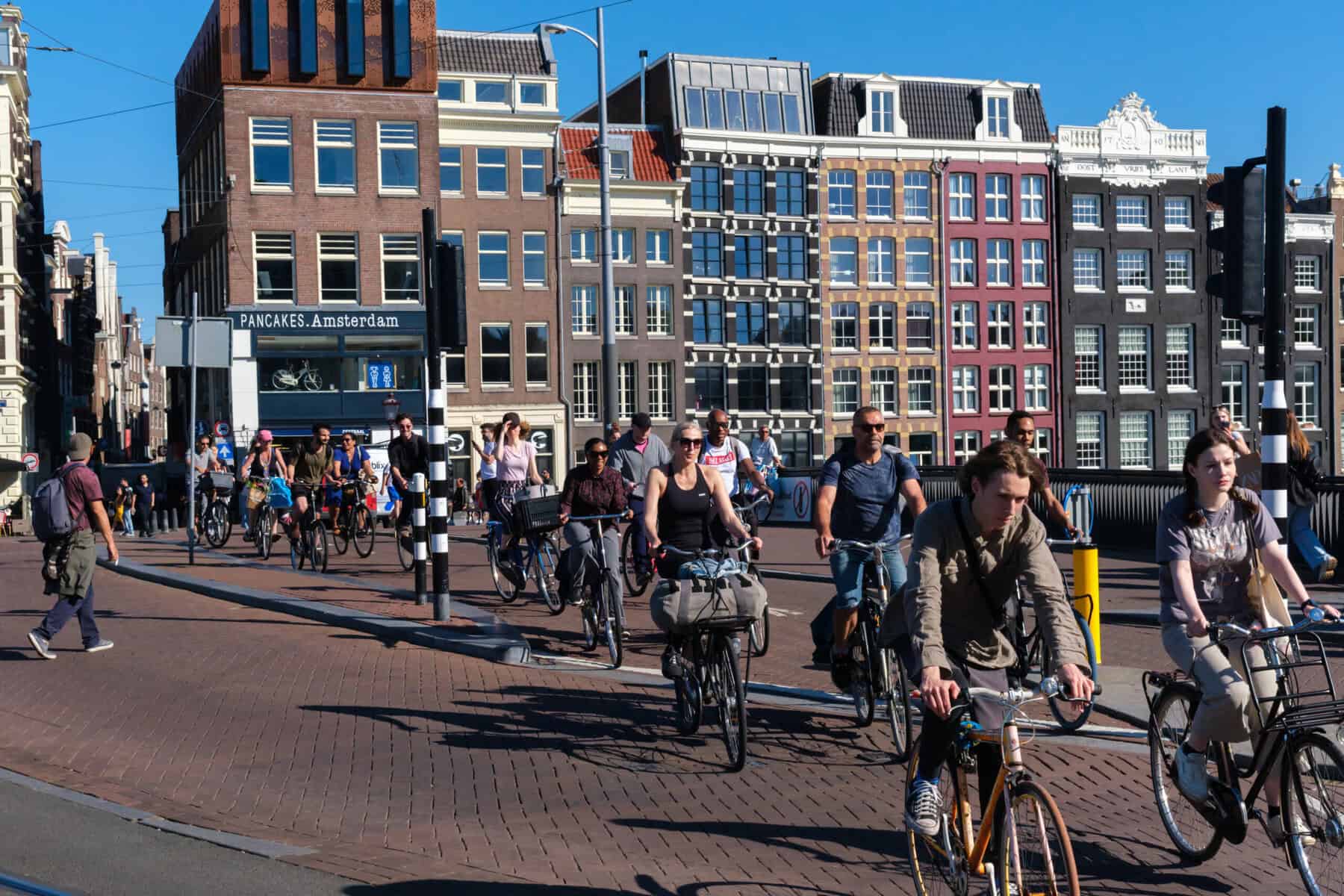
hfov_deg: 42.7
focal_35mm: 46
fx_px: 1717
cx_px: 672
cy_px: 448
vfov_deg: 29.2
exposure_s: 1/4000
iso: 1600
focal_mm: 30.8
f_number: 8
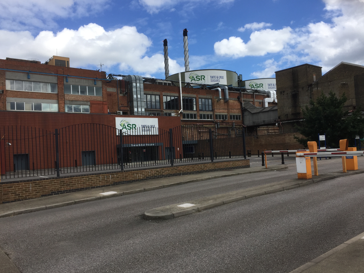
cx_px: 180
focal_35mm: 30
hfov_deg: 60.0
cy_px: 140
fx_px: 315
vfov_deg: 46.8
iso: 32
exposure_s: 1/1883
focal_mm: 4.15
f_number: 2.2
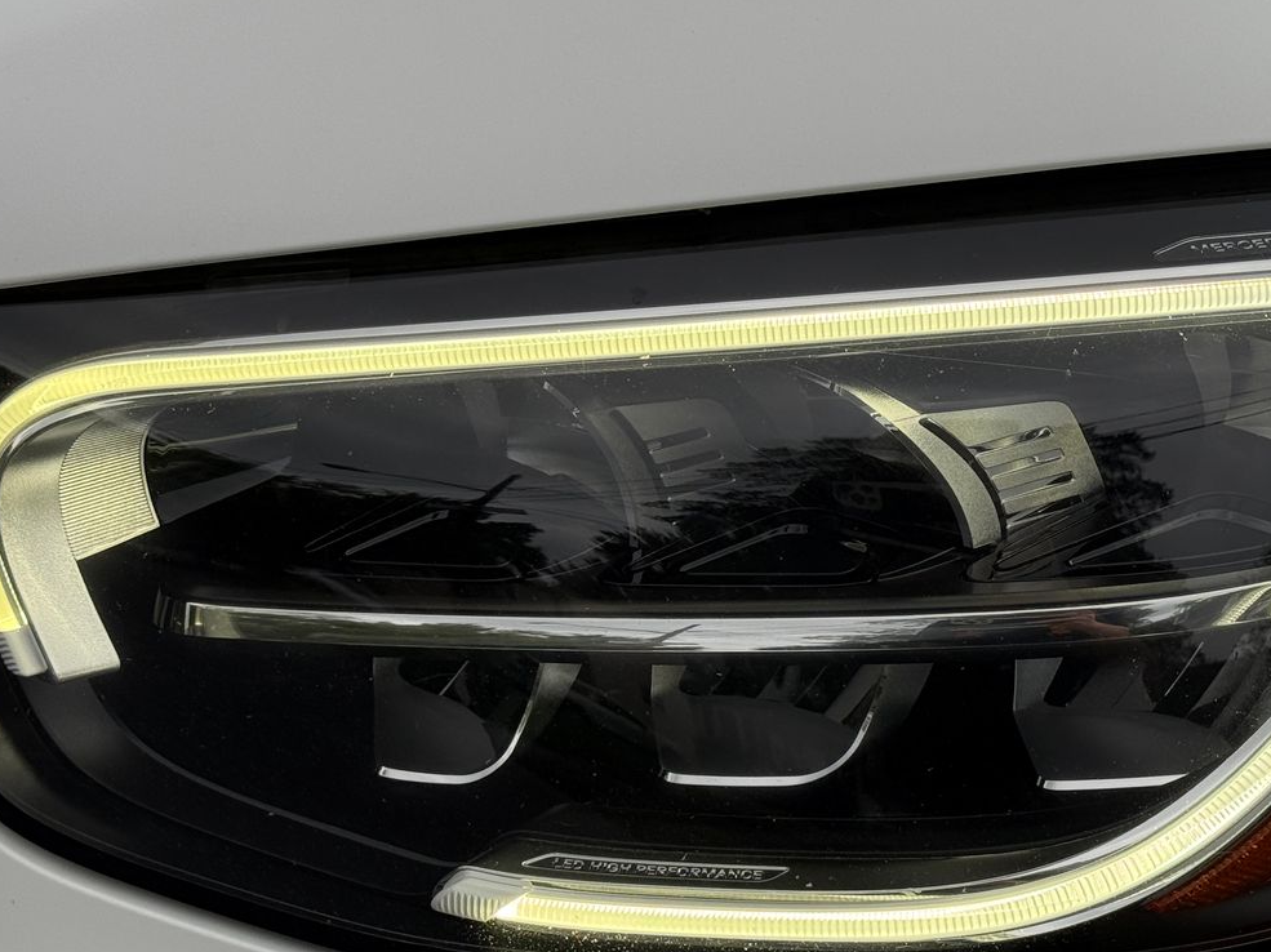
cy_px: 510
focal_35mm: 78
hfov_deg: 25.0
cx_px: 766
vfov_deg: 18.9
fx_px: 2863
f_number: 1.78
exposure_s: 1/657
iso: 64
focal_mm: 6.76
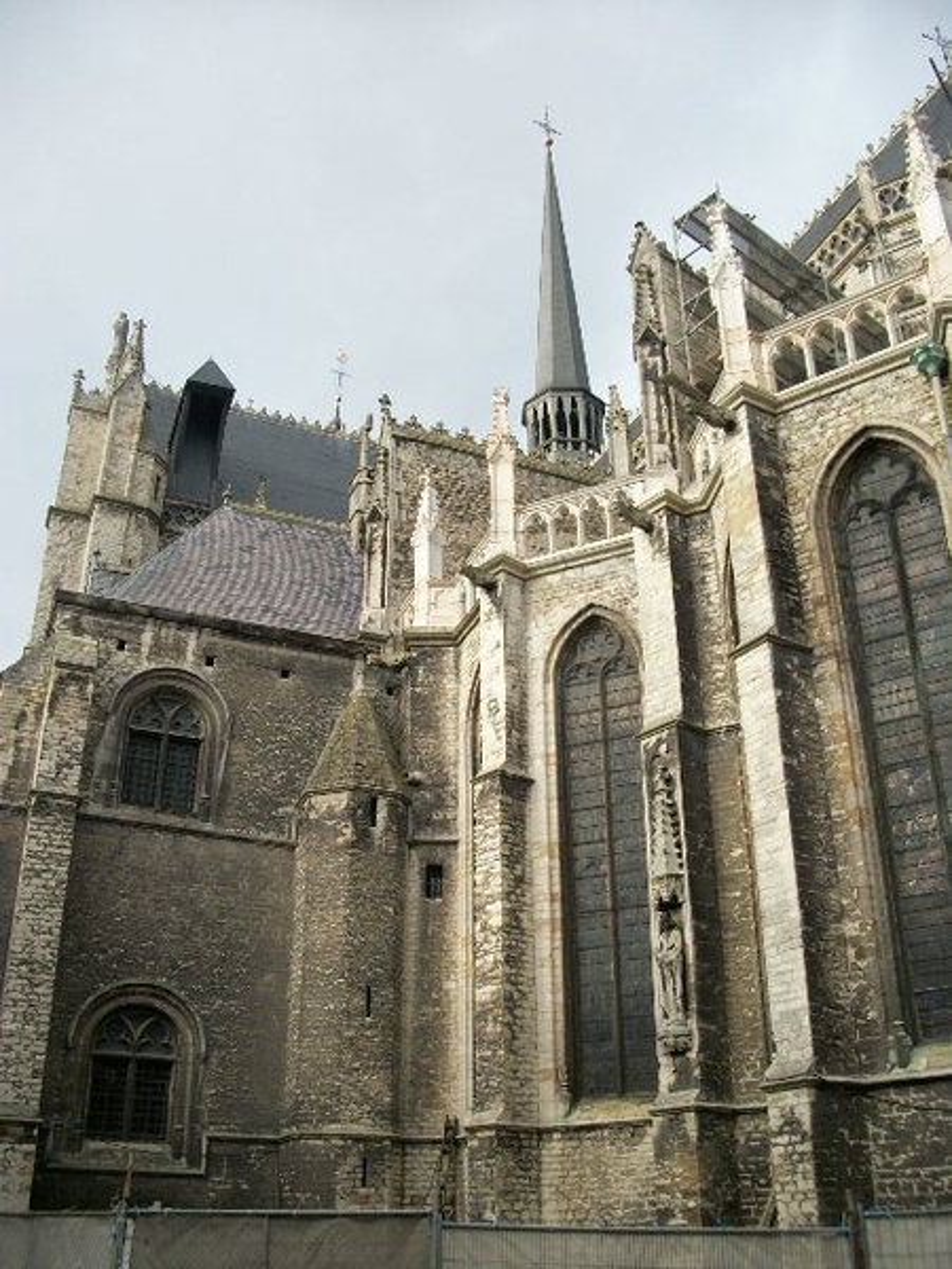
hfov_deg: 44.2
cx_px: 476
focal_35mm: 32
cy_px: 634
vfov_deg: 56.8
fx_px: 1173
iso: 80
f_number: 8.8
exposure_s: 1/60
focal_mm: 5.7
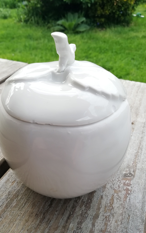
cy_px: 118
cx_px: 64
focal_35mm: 28
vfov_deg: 66.5
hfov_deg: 44.4
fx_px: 178
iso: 50
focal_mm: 3.21
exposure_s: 1/100
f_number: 2.2
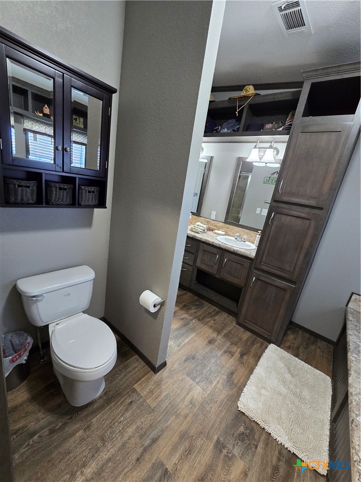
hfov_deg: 89.9
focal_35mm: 13
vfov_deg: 106.2
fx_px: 181
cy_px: 241
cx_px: 180
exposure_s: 1/60
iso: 400
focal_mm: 2.2
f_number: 2.2
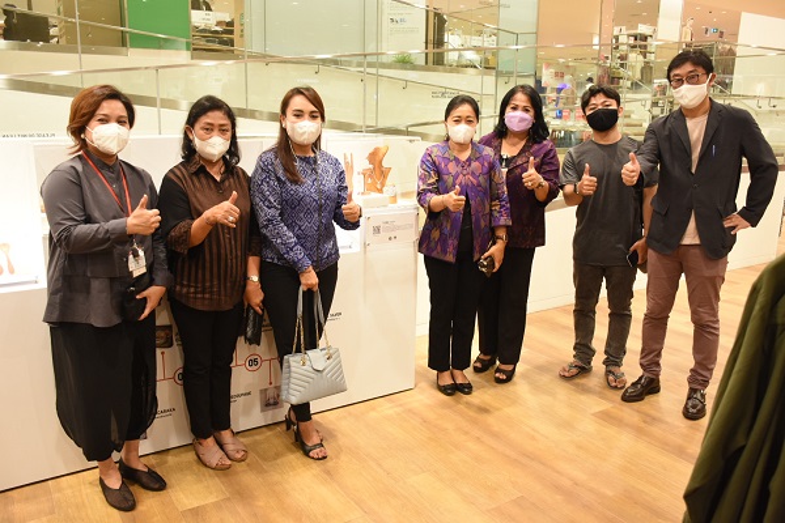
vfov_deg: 47.9
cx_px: 392
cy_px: 262
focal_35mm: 27
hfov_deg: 67.4
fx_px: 589
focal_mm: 18
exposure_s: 1/200
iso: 1000
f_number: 4
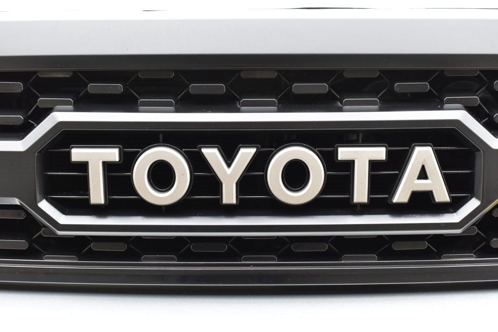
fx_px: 664
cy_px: 166
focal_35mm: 48
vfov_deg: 28.1
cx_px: 249
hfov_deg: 41.1
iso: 400
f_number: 7.1
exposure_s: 1/25
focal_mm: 32
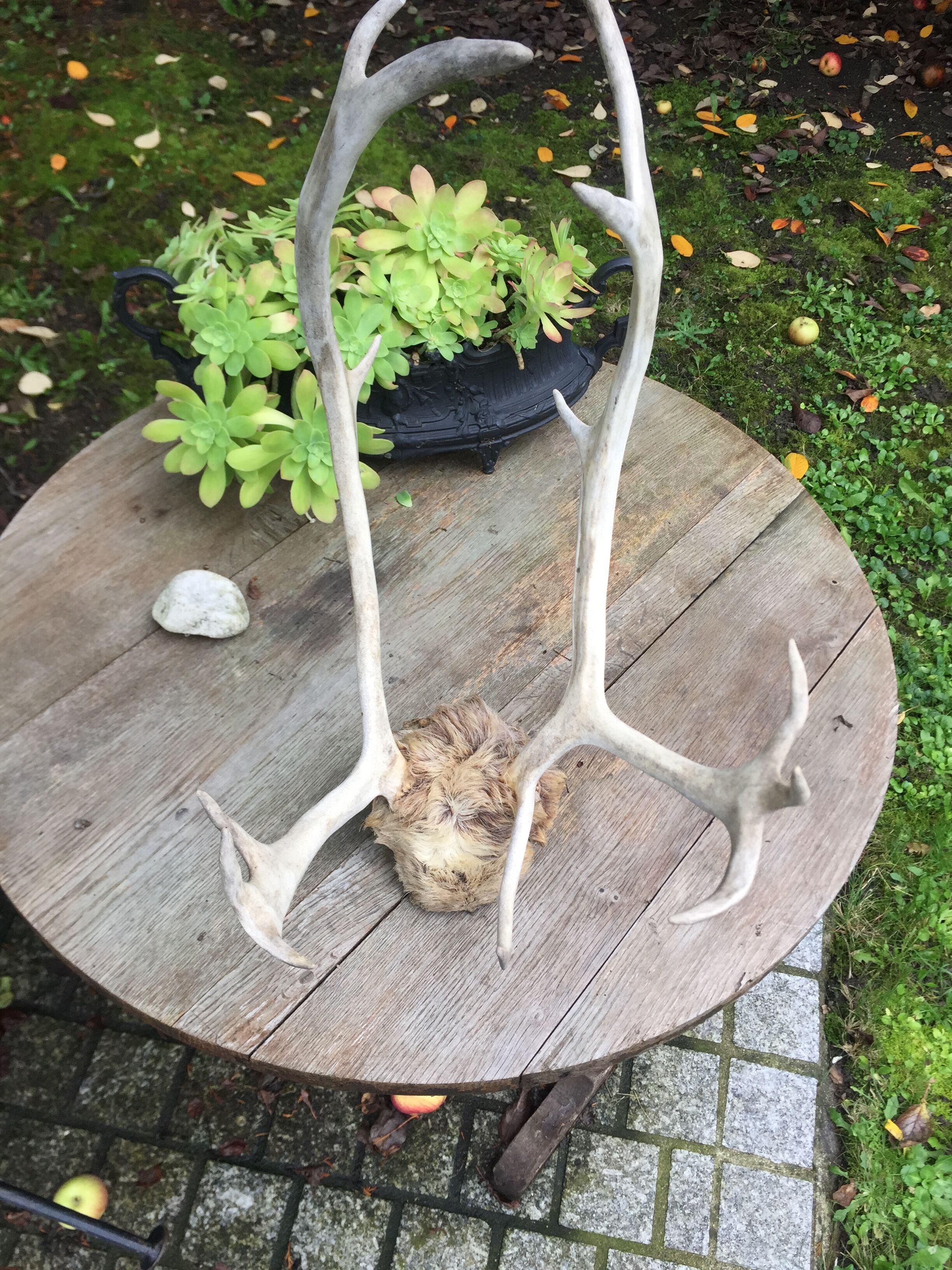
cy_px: 635
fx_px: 1063
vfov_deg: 61.7
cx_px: 476
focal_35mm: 29
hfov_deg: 48.2
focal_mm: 4.15
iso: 50
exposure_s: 1/100
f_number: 2.2
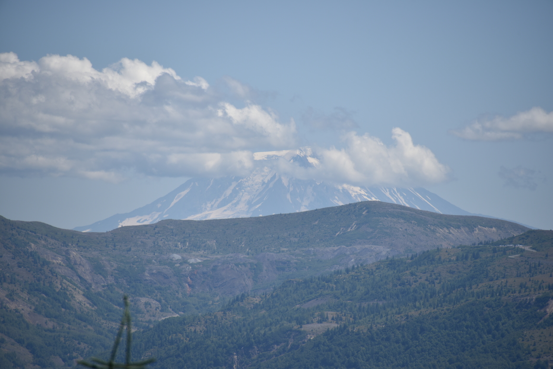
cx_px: 276
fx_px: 4609
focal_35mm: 300
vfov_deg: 4.6
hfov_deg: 6.9
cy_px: 184
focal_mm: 300
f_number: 7.1
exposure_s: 1/640
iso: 100
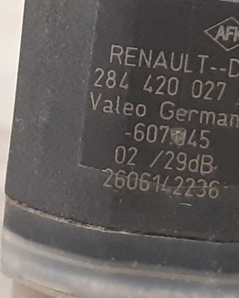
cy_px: 119
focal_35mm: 47
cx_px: 105
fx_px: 416
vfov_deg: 39.4
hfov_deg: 32.1
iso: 250
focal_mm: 3.93
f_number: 1.7
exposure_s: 1/25
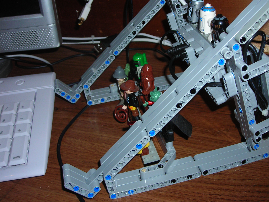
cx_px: 162
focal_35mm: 47
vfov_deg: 30.8
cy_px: 85
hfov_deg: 40.2
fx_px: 365
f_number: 3.2
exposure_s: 1/60.1
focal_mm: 6.3
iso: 50
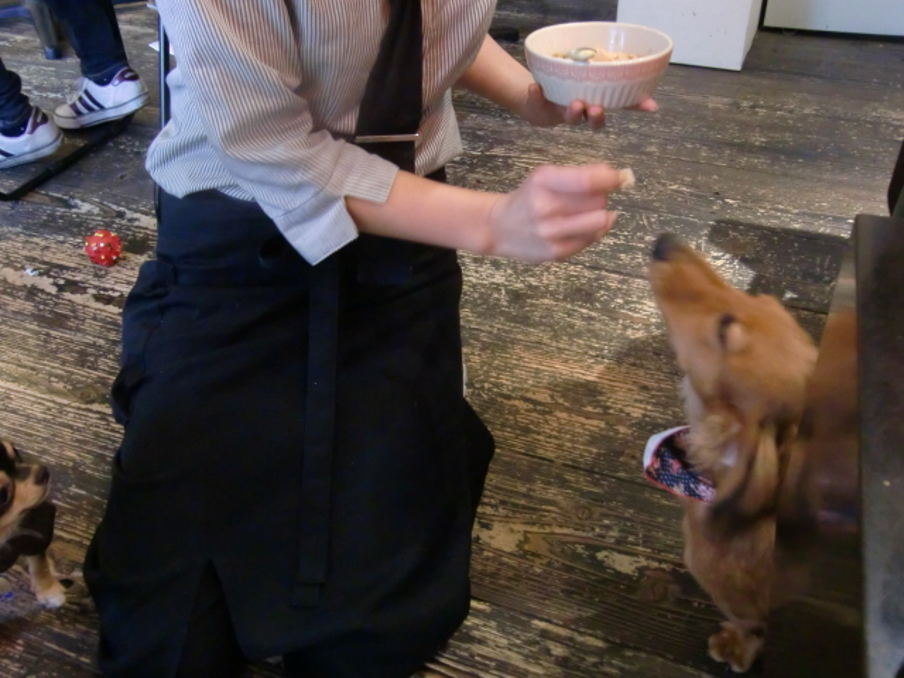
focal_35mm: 34
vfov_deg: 41.8
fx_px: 888
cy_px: 339
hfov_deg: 54.0
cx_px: 452
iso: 800
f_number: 3.6
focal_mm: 6.1
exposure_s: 1/15
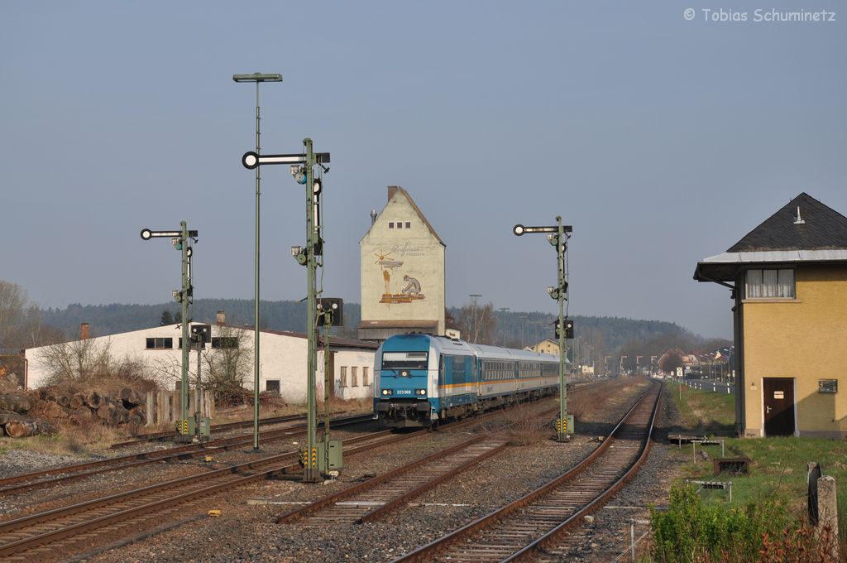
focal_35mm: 78
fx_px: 1833
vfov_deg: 17.4
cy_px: 282
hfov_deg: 26.0
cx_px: 424
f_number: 9
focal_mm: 52
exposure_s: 1/640
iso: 250
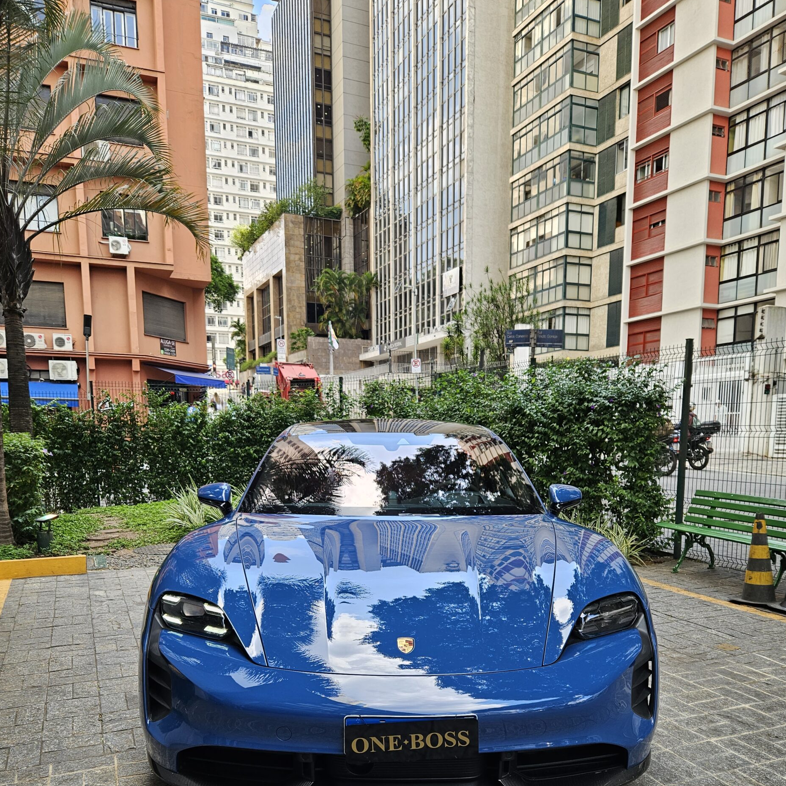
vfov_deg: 56.1
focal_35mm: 28
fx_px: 719
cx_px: 393
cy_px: 523
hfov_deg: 57.3
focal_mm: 5.4
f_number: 1.8
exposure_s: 1/359
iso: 64
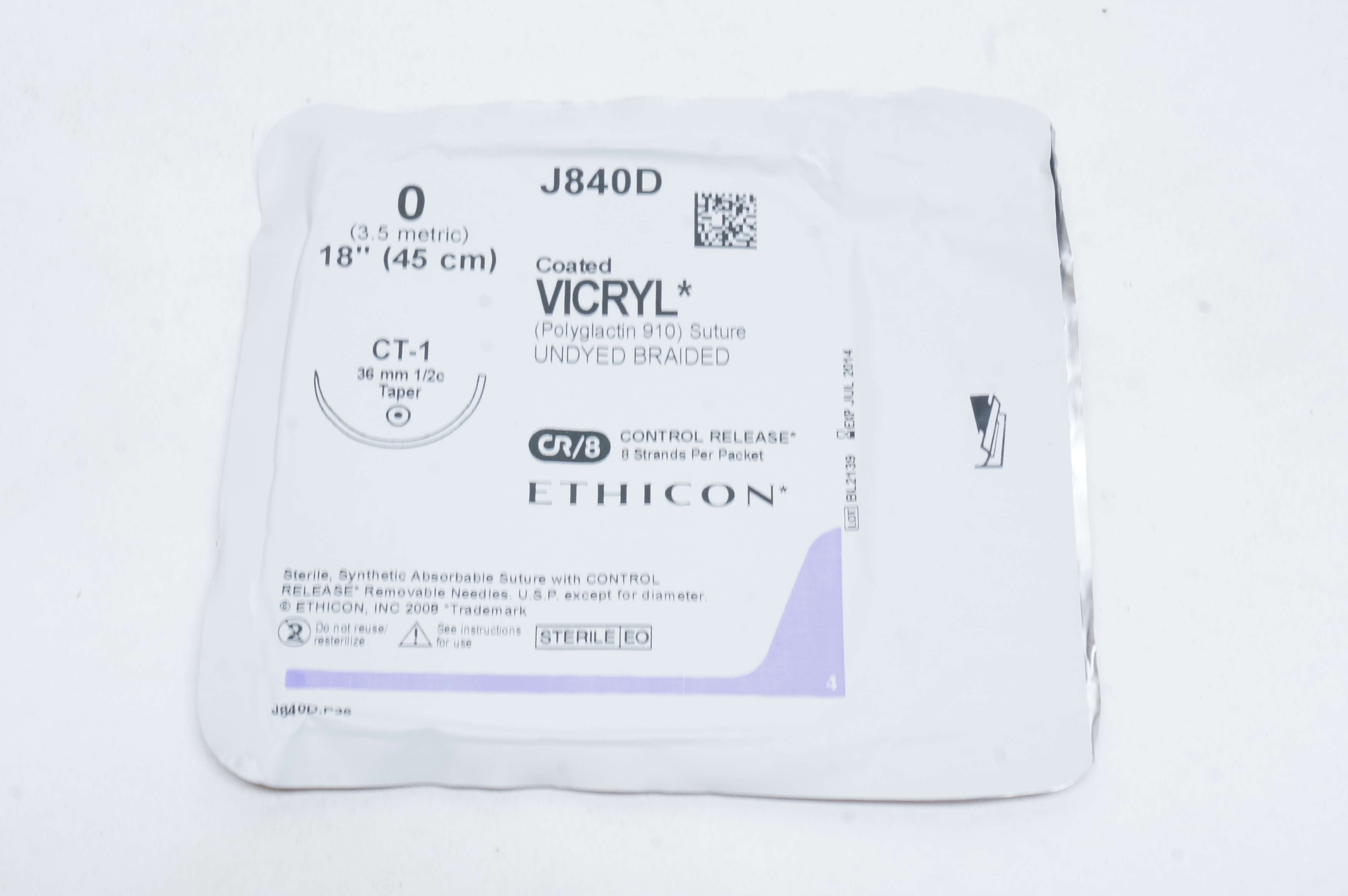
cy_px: 448
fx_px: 2525
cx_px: 674
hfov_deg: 29.9
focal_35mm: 68
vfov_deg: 20.1
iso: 800
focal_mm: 45
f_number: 16
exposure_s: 1/8
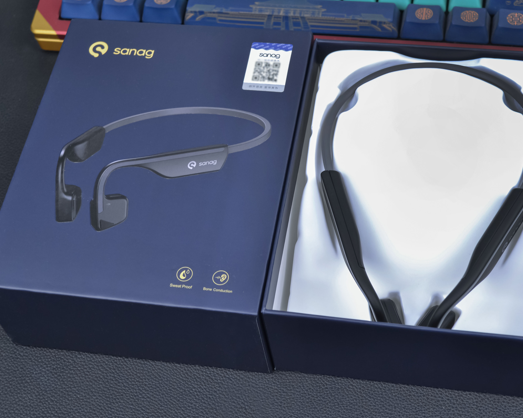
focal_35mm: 55
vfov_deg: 27.6
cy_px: 212
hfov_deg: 34.1
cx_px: 272
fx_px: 851
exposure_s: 1/20
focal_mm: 32
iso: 400
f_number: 5.6
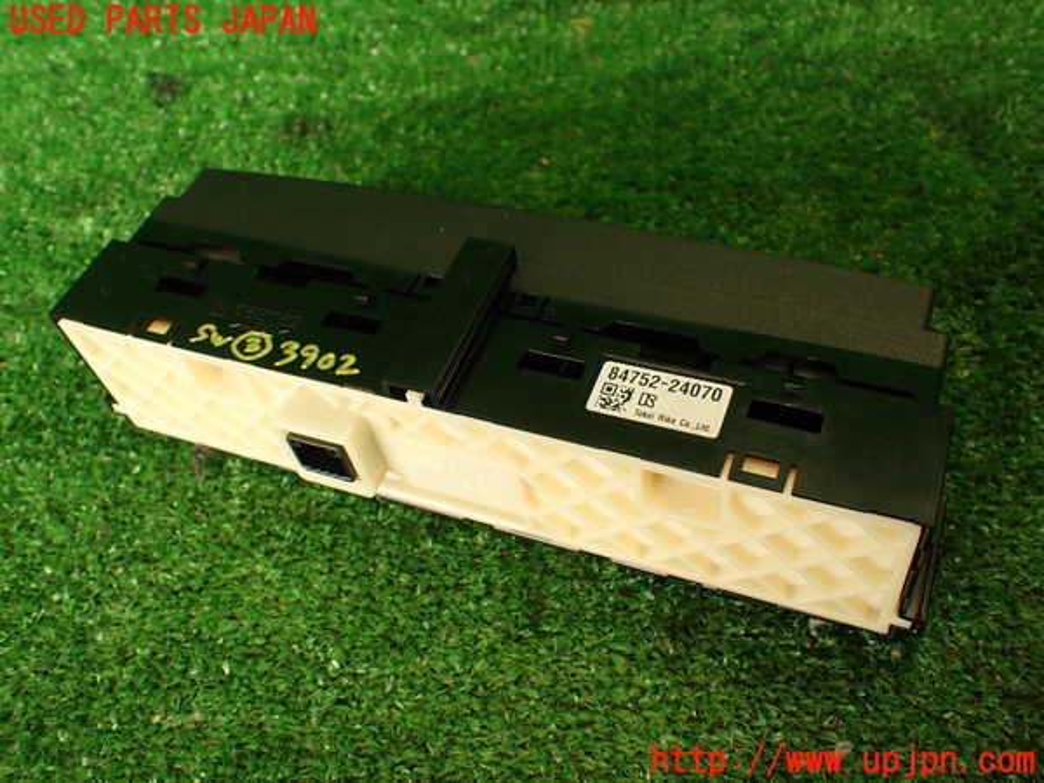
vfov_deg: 44.2
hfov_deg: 56.8
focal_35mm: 32
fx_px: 965
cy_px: 392
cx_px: 522
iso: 200
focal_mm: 5.79
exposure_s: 1/60
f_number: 2.4
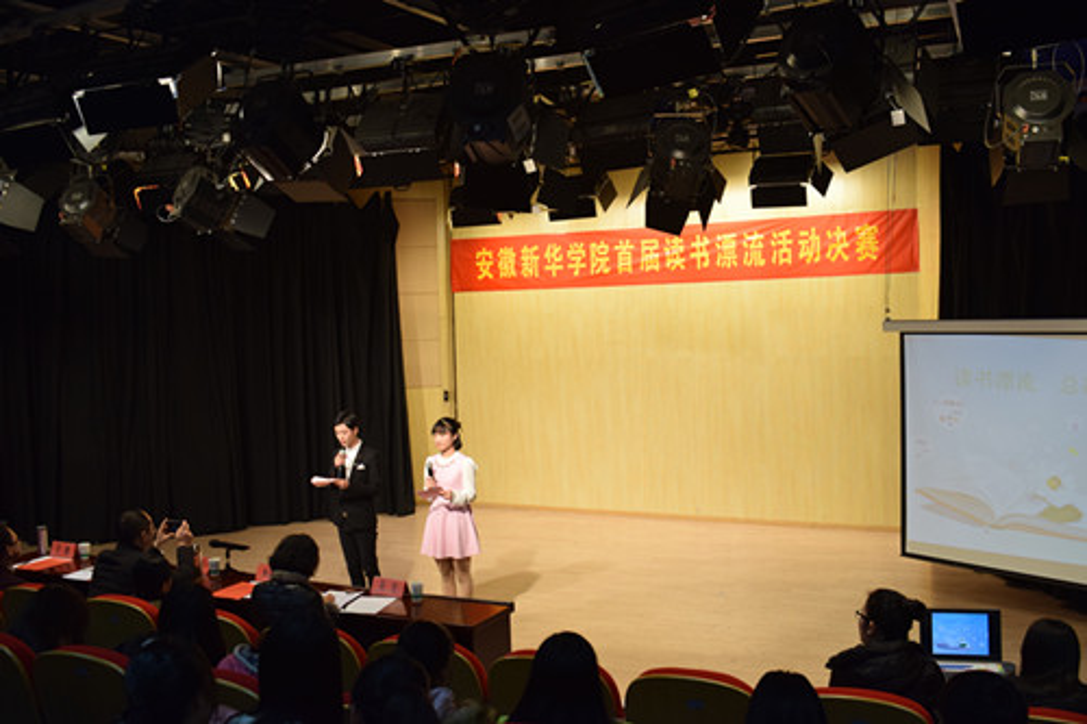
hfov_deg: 53.1
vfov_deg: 36.8
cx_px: 544
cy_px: 362
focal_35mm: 36
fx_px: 1087
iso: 800
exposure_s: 1/125
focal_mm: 24
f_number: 6.3
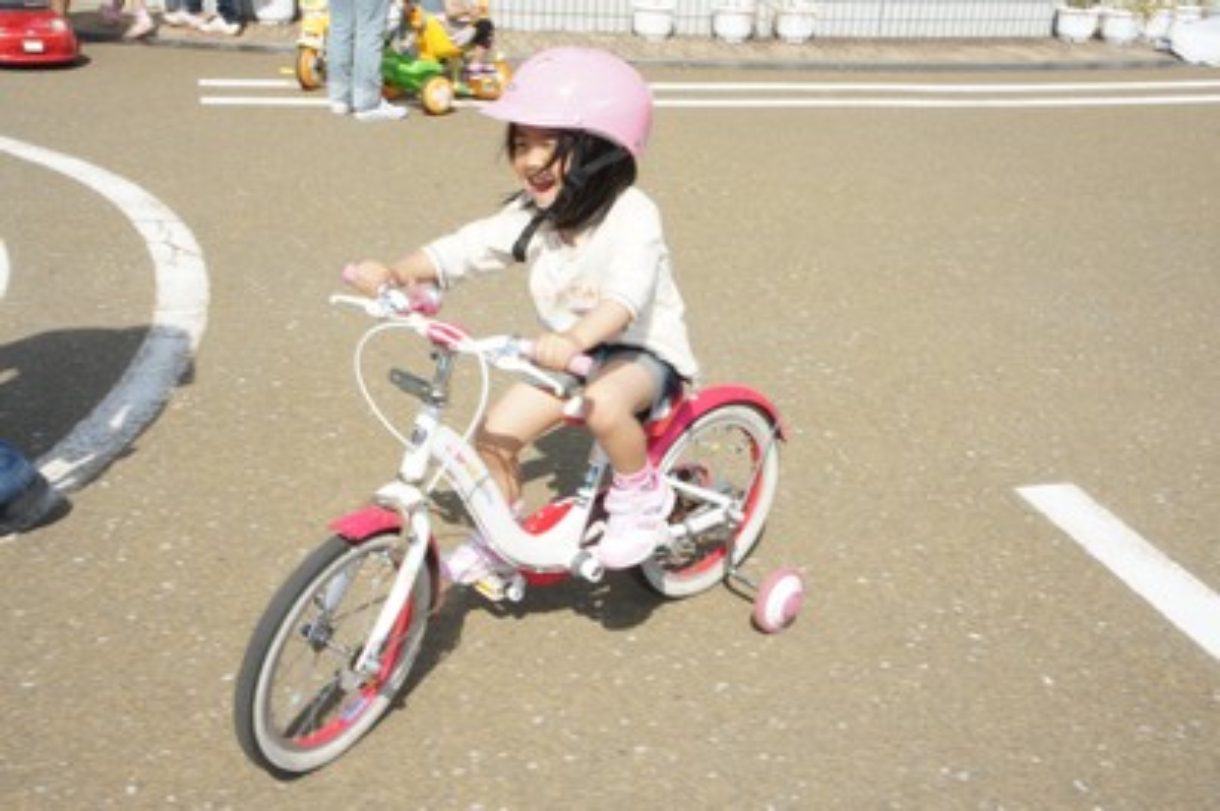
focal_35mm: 40
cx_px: 610
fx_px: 1371
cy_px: 406
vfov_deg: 33.0
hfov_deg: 48.0
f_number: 25
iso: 200
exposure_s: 1/30
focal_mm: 27
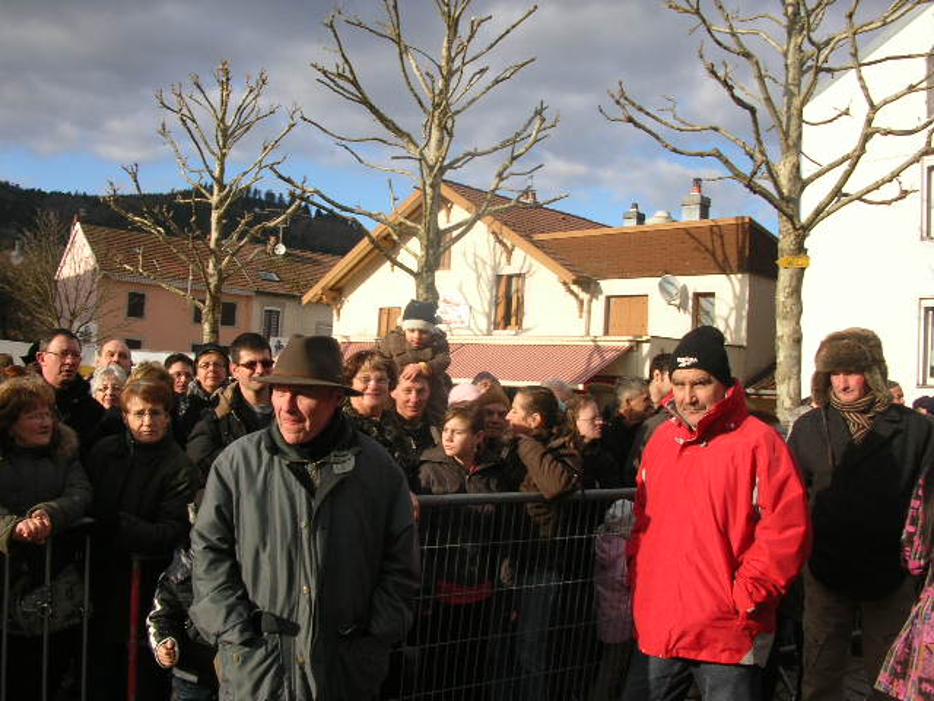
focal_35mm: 35
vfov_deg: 40.7
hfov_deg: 52.6
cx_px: 467
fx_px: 944
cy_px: 350
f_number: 5.6
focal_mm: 5.8
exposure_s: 1/179
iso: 50
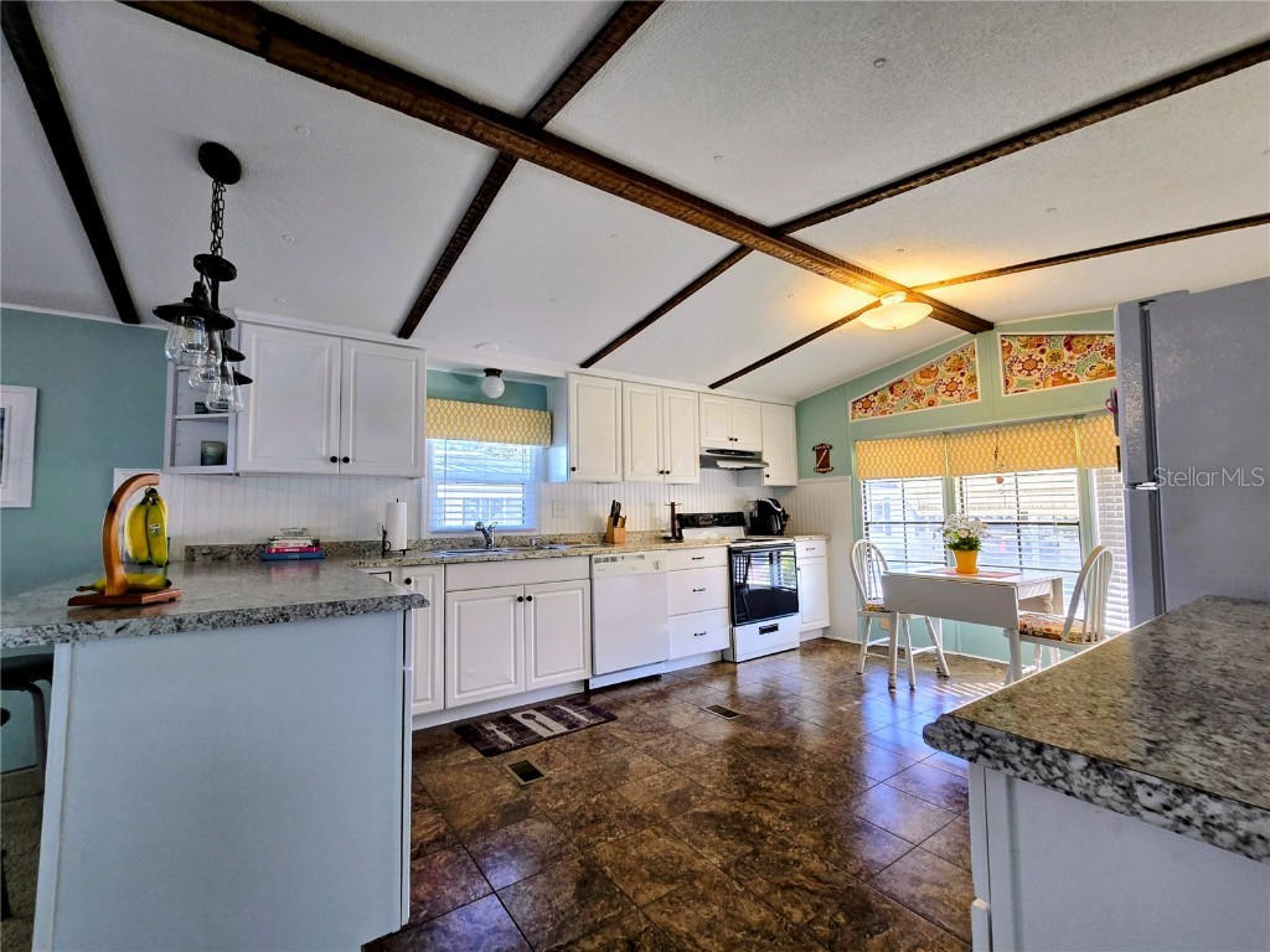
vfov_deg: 89.9
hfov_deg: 106.2
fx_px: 477
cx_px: 635
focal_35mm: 13
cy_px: 476
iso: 100
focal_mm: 2.2
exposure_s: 1/60
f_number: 2.2
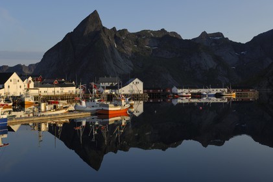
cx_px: 136
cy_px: 91
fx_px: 318
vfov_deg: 31.8
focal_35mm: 42
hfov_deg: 46.4
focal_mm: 28
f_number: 6.7
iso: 100
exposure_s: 1/160
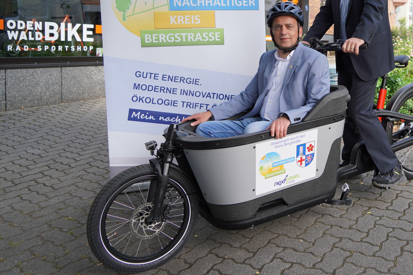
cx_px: 297
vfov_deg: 36.0
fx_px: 413
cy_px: 70
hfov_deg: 51.4
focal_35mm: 36
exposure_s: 1/160
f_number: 4
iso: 100
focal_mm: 24
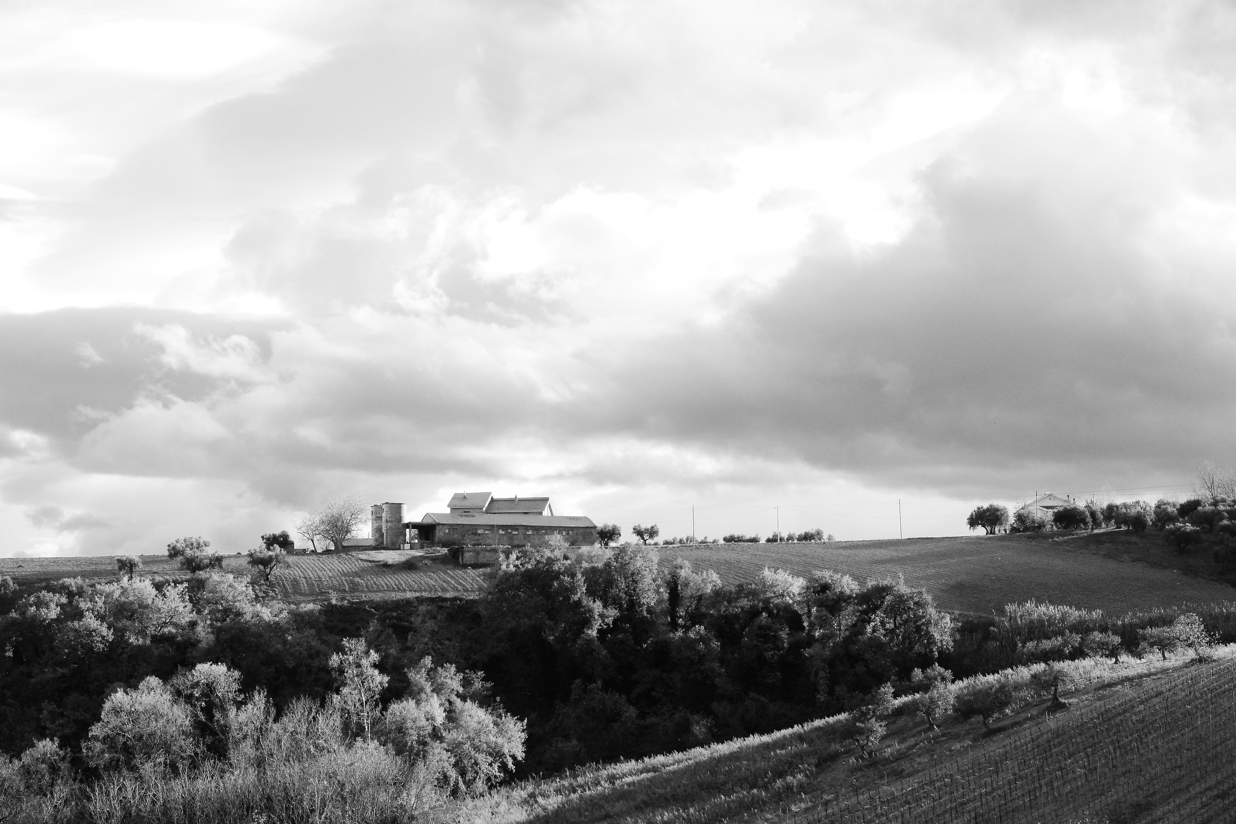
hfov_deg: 27.0
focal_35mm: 75
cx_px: 618
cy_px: 412
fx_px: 2575
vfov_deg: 18.2
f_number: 6.3
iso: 3200
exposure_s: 1/4000
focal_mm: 50
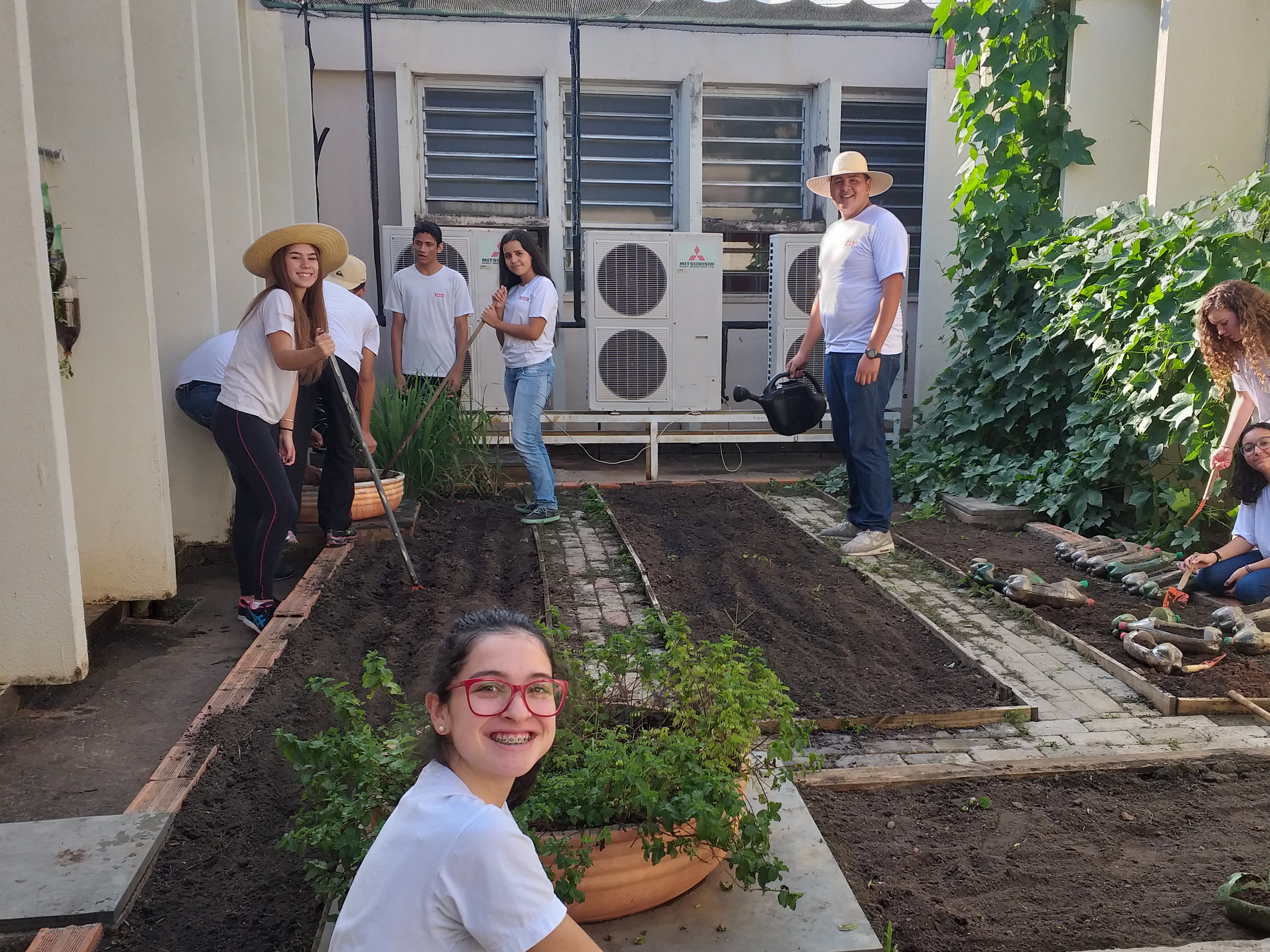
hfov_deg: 55.2
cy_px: 561
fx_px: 1211
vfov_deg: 42.8
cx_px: 711
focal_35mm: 33
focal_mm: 3.93
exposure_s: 1/373
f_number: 1.7
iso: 38
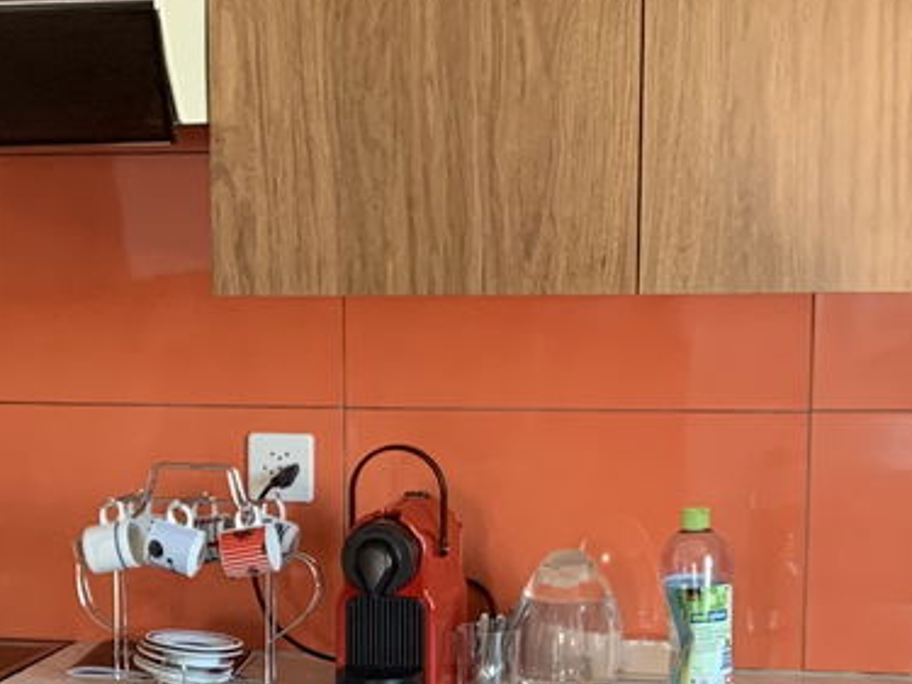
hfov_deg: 17.6
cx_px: 190
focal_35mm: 111
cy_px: 781
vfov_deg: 13.0
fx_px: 2923
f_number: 1.8
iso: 125
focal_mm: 4.25
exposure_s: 1/60
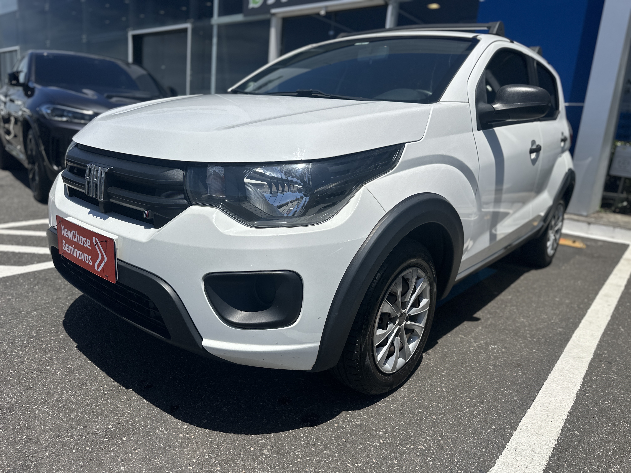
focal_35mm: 24
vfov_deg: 56.8
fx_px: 437
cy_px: 236
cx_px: 316
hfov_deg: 71.6
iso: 80
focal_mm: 6.86
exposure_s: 1/10753
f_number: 1.78
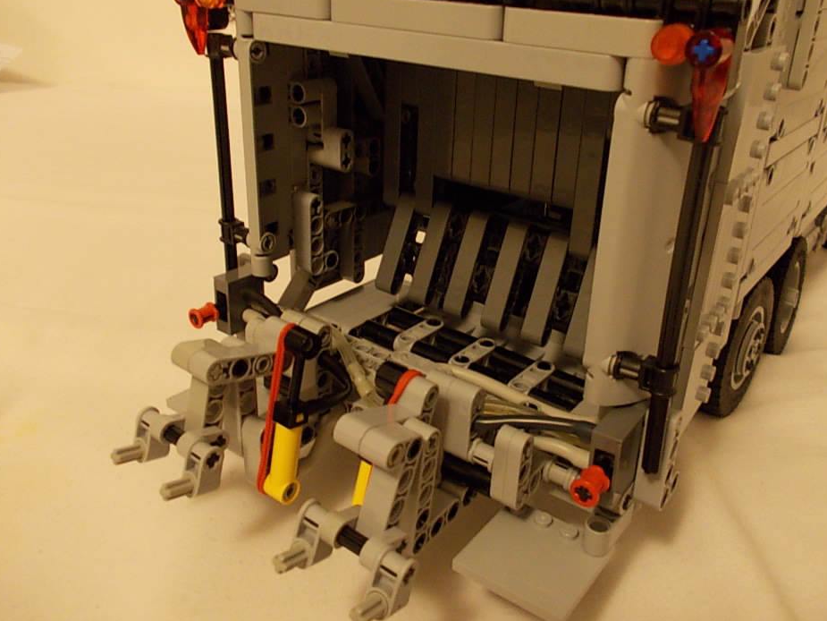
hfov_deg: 58.3
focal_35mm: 31
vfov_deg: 45.4
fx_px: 741
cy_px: 279
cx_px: 437
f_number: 2.7
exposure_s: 1/3
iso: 200
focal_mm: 4
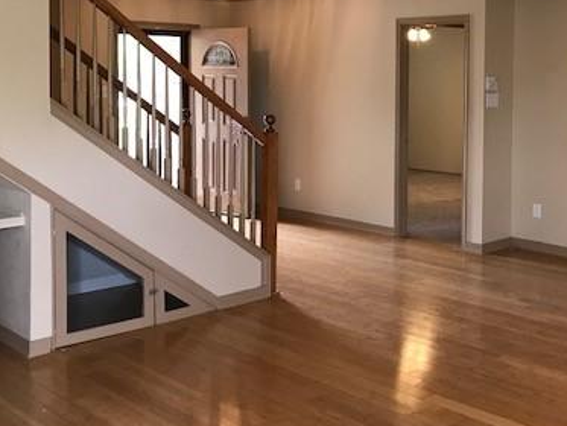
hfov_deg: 38.8
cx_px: 412
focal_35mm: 48
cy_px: 122
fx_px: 786
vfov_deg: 29.9
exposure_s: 1/20
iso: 40
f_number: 1.8
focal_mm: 3.99
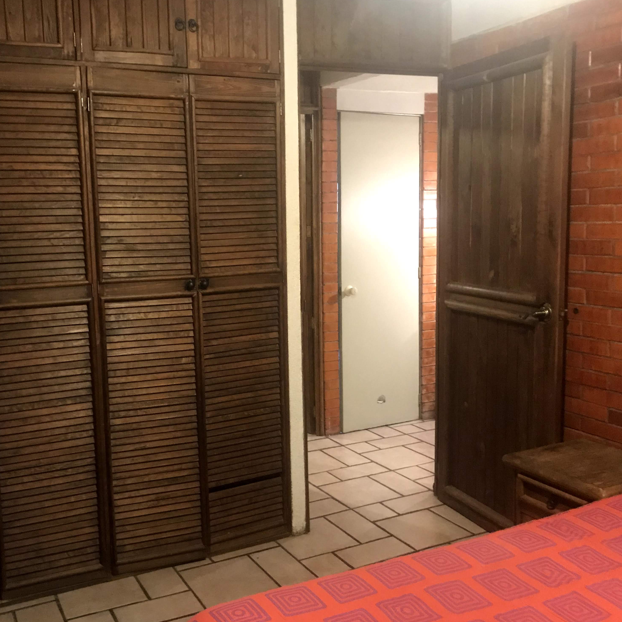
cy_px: 308
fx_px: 691
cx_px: 222
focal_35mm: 34
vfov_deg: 48.4
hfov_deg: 47.9
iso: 100
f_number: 1.8
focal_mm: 3.99
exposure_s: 1/5
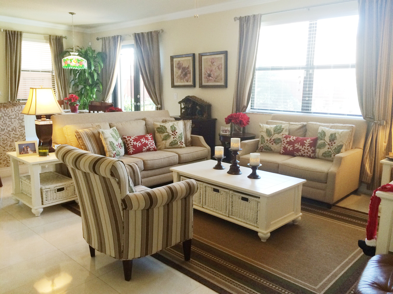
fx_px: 341
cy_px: 147
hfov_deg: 60.0
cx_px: 196
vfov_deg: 46.8
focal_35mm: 30
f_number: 2.2
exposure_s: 1/30
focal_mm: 4.12
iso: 50
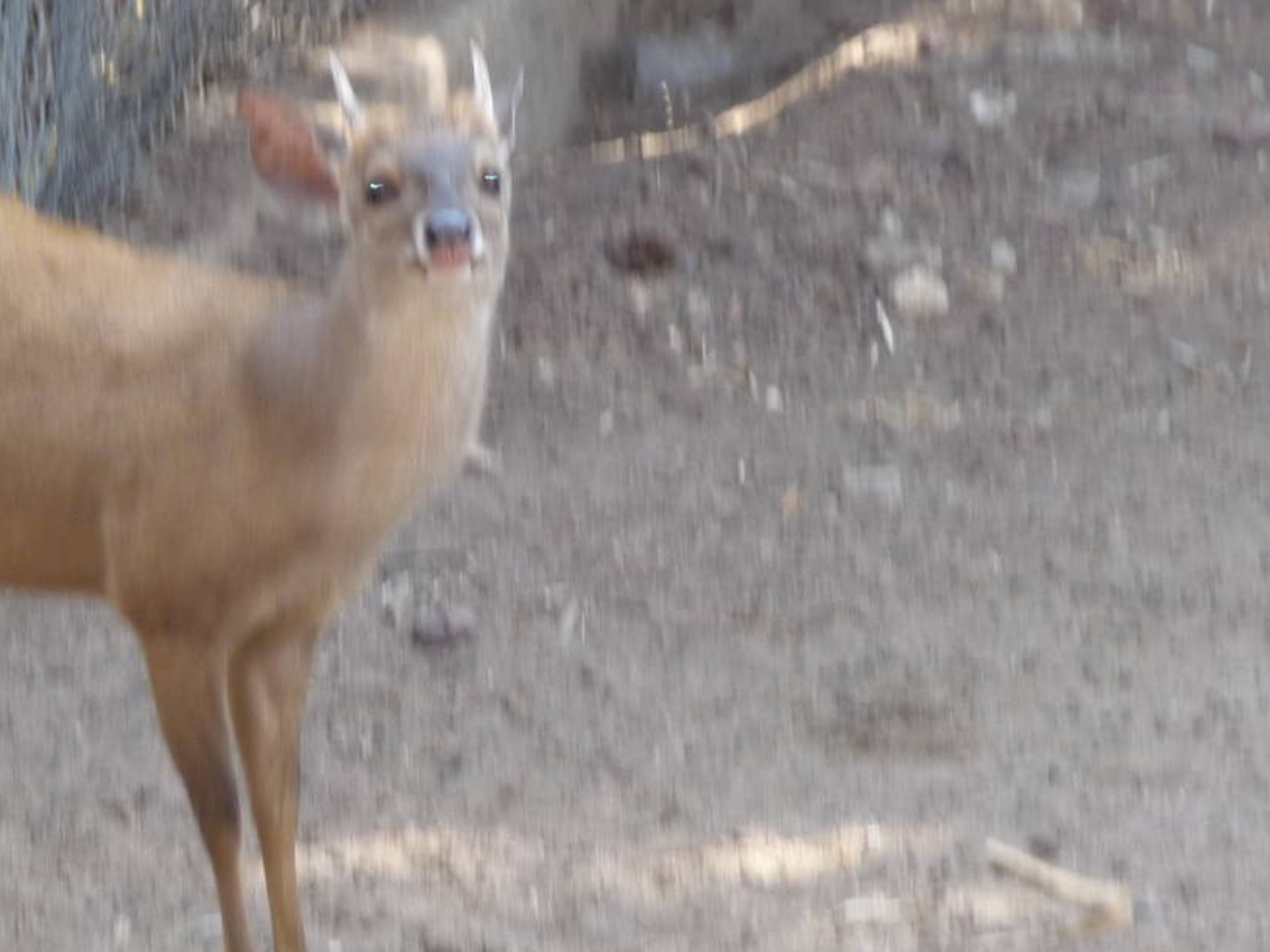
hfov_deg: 5.3
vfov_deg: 4.0
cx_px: 282
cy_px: 483
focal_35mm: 371
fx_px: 13609
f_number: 4.8
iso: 125
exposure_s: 1/50
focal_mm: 32.3
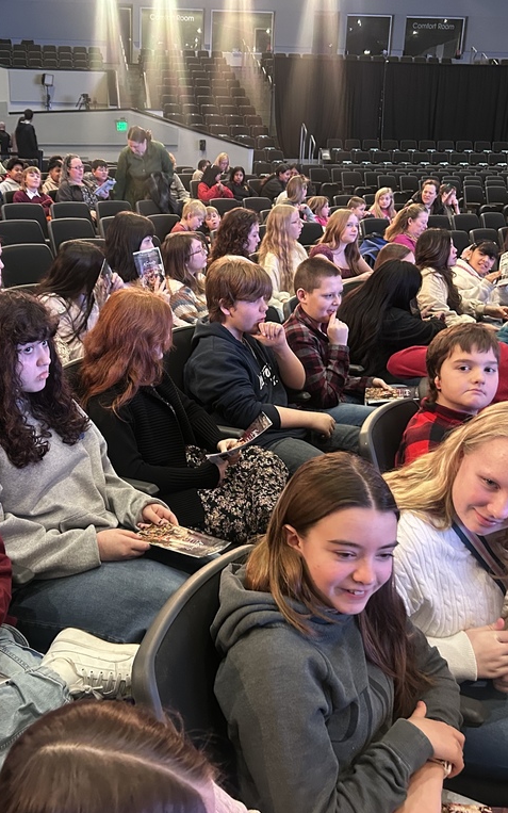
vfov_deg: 52.7
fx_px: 819
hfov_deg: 34.2
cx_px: 177
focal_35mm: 37
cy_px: 408
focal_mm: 5.7
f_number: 1.5
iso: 500
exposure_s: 1/42
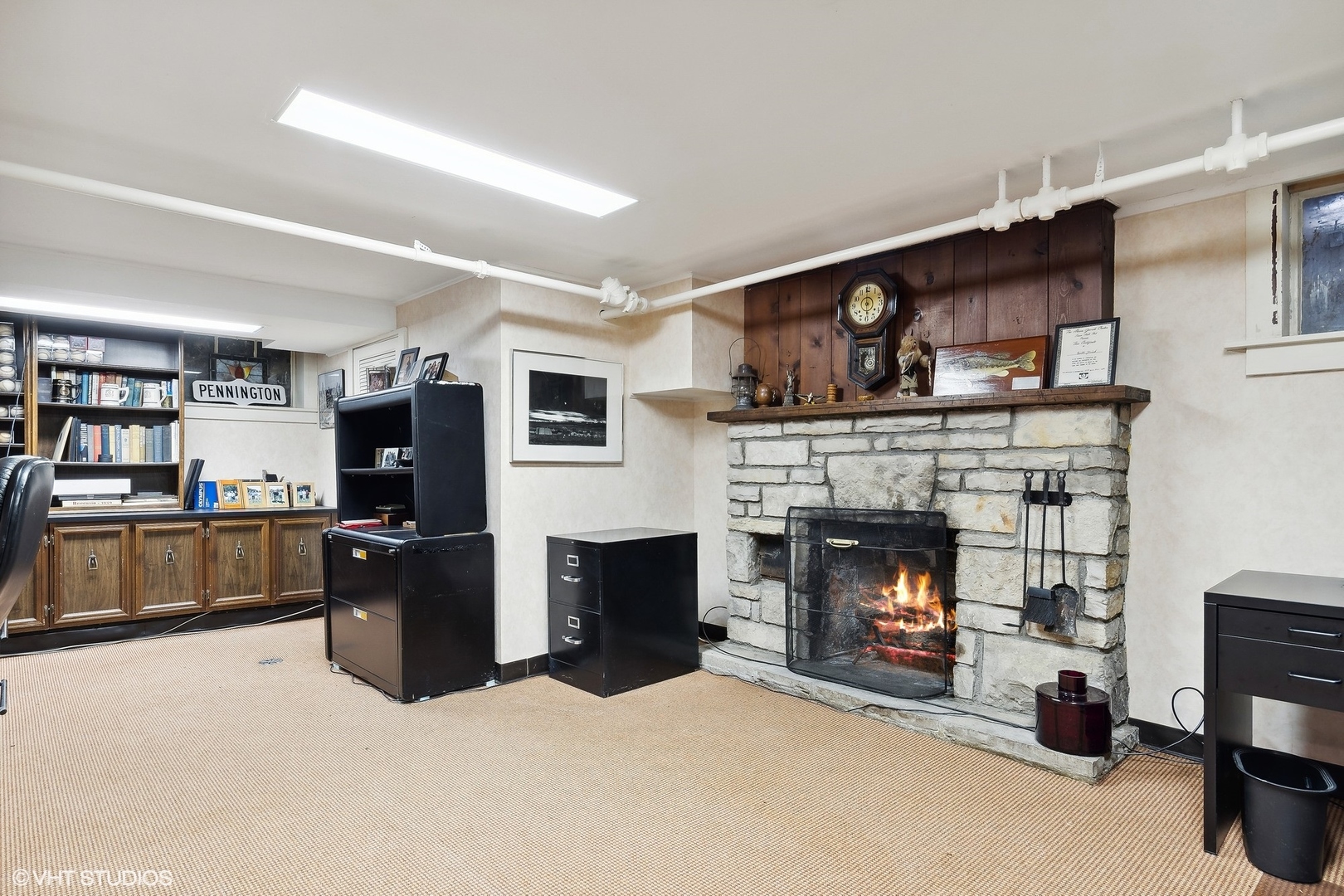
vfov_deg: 67.4
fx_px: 672
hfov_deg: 90.0
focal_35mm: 18
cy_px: 448
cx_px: 672
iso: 200
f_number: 9
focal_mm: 12
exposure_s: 1/1.67
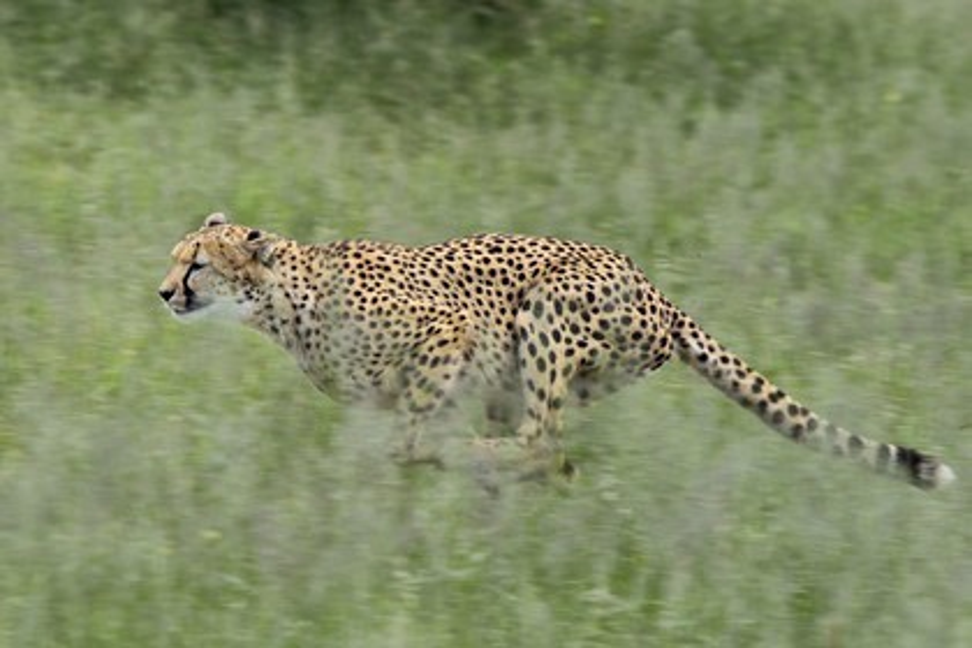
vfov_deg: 6.9
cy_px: 324
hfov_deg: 10.3
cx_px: 486
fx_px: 5400
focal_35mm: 200
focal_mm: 200
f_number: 8
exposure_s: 1/400
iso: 400
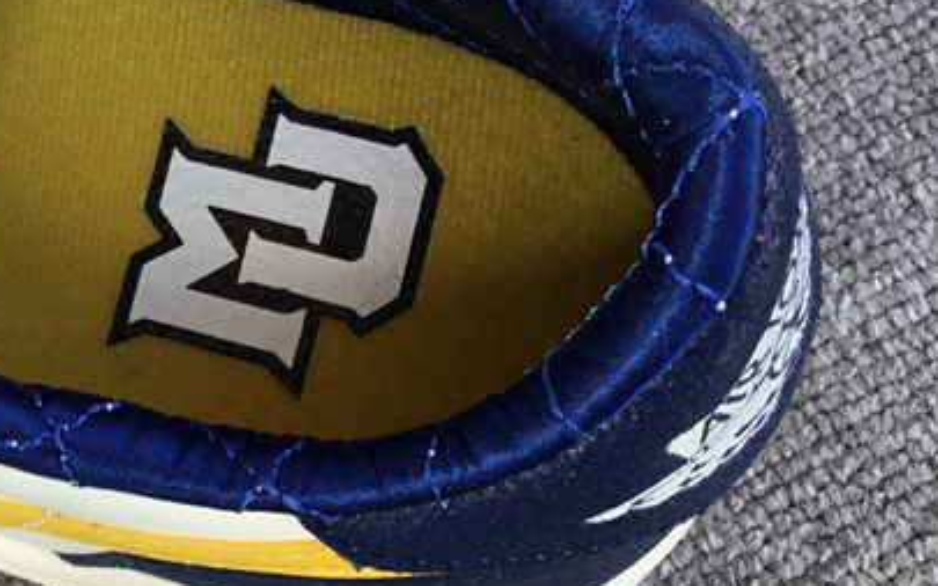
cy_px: 175
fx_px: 1866
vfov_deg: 17.8
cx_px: -65
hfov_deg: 26.3
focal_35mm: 73
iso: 32
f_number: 2.4
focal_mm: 3.3
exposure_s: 1/100
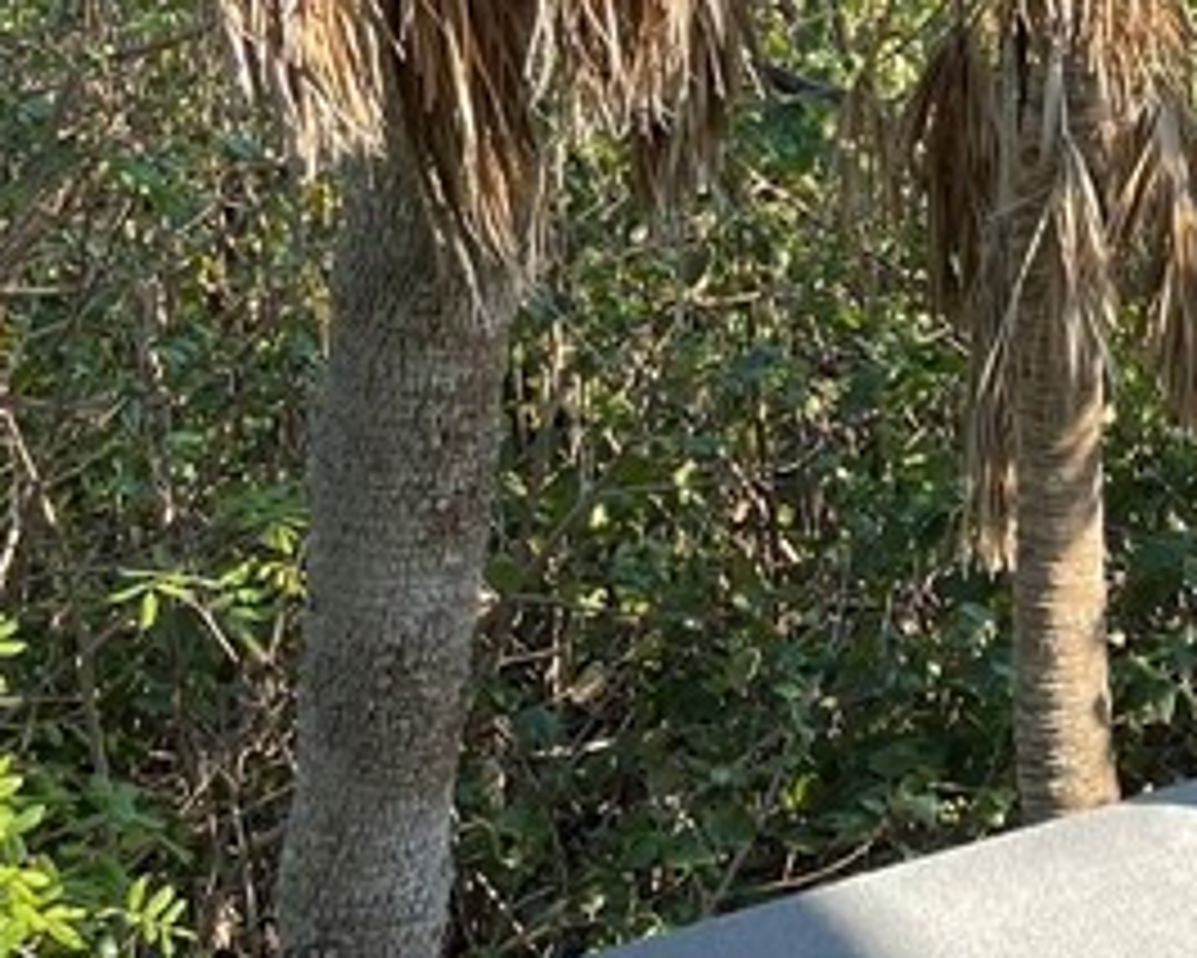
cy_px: -382
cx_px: 1395
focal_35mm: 94
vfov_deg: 15.4
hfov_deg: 19.3
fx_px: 3331
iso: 32
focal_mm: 5.1
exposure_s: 1/867
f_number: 1.6
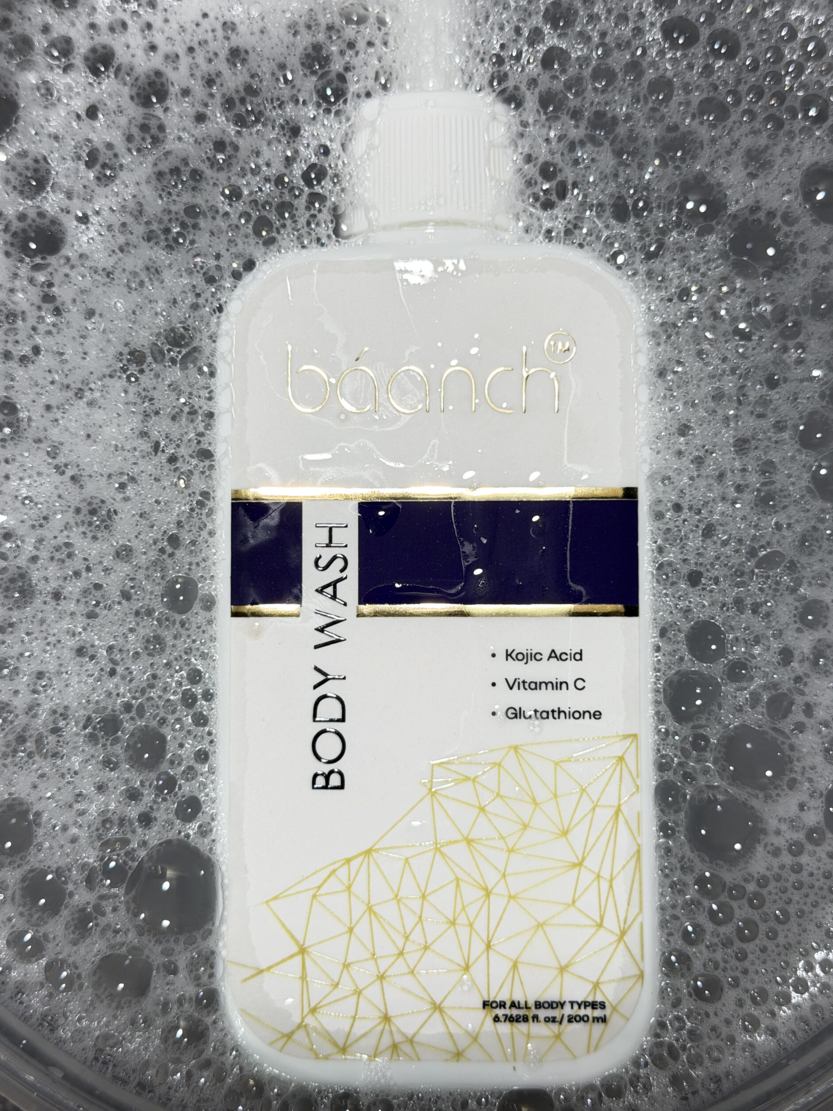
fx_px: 1572
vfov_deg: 38.9
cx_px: 411
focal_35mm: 49
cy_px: 565
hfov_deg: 29.7
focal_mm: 6.76
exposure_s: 1/100
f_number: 1.78
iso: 64
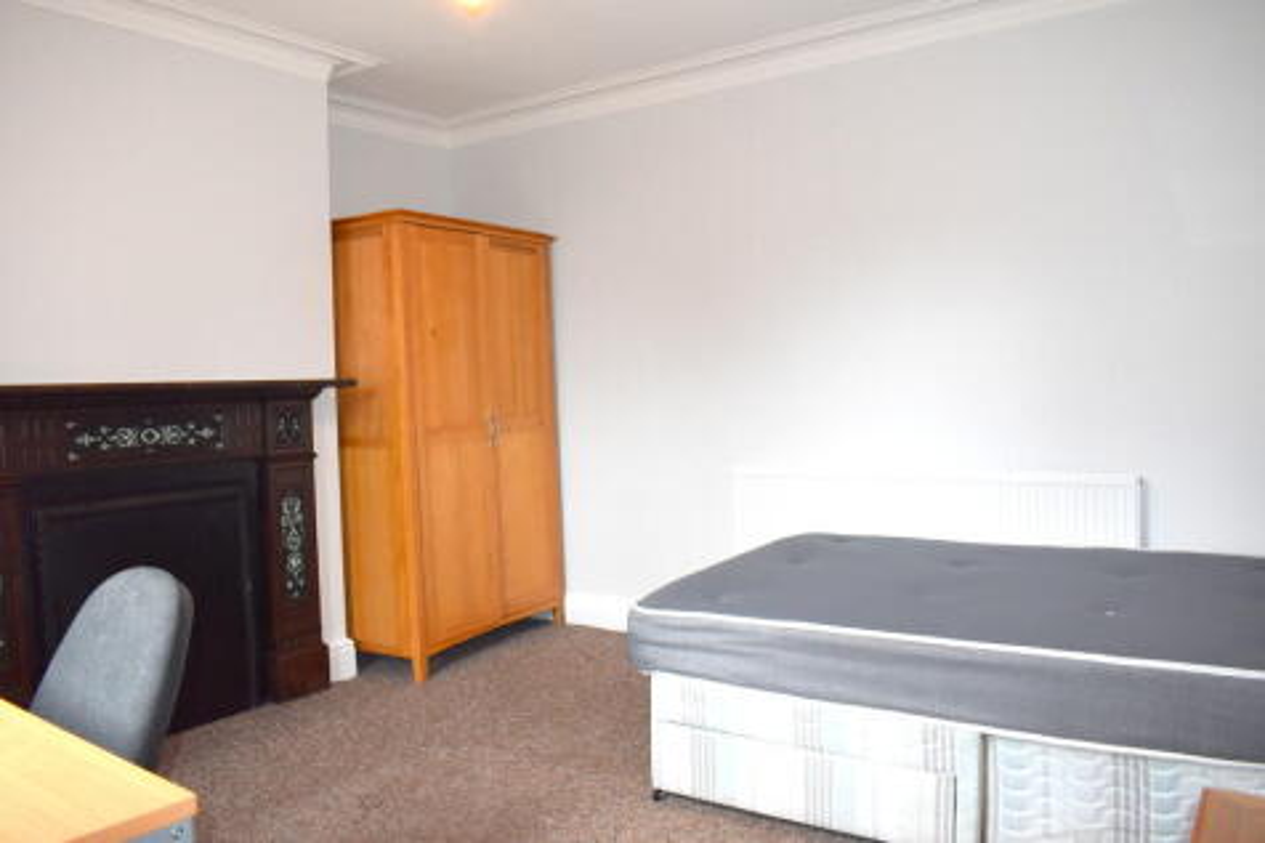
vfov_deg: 47.9
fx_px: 948
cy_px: 422
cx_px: 632
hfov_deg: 67.4
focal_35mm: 27
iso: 800
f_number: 5
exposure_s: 1/100
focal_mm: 18
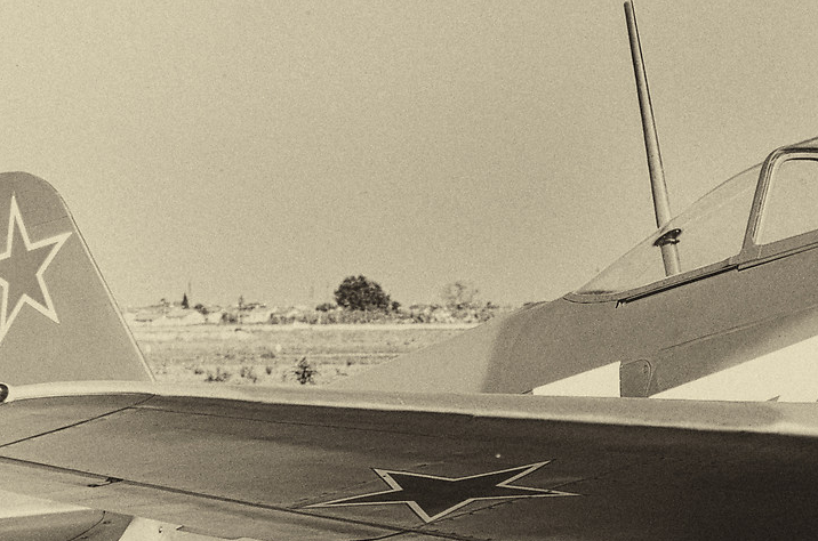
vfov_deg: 3.9
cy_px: 101
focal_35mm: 352
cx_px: 1168
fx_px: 7980
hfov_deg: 5.8
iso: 100
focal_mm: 70
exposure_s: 1/320
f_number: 8
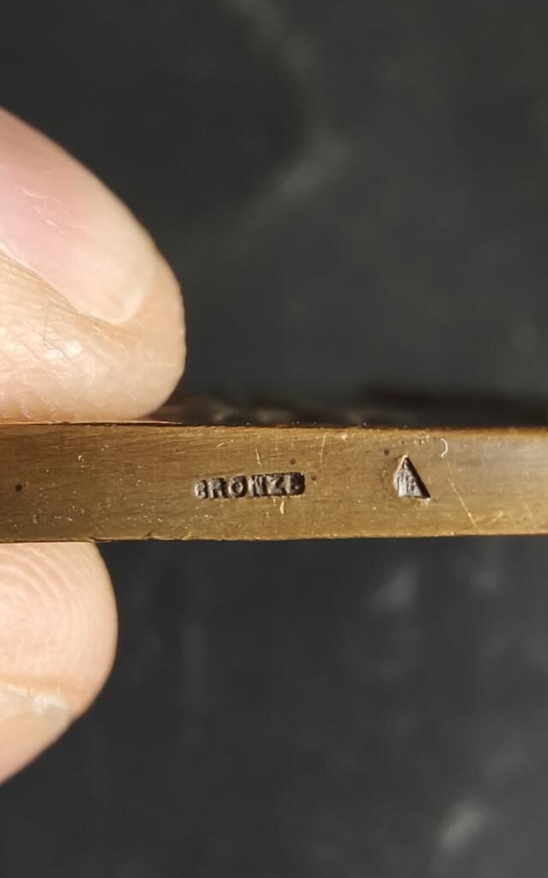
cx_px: 304
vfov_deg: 46.2
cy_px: 482
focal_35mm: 43
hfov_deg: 29.8
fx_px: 1028
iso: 400
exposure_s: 1/50
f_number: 2
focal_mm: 2.32
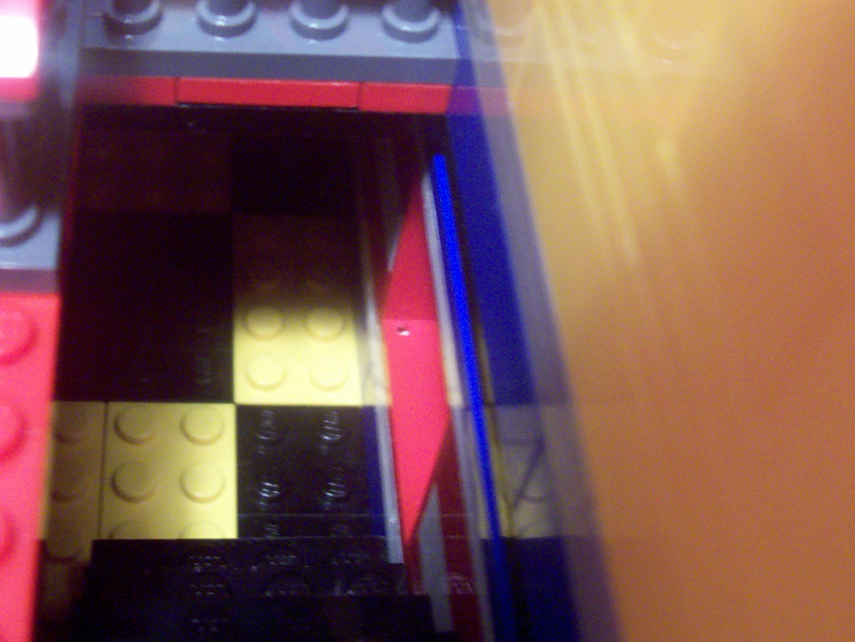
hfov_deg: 36.7
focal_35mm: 52
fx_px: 1285
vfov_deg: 28.0
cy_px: 260
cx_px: 352
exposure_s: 1/8
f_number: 2.7
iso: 160
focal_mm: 5.6
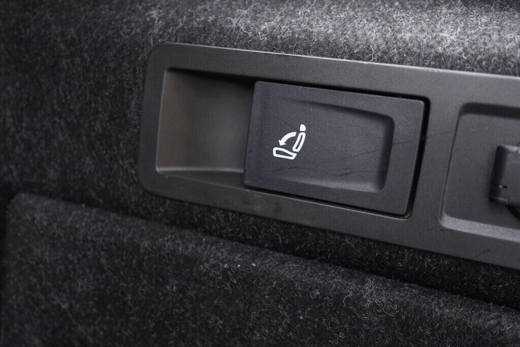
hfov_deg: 53.1
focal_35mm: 36
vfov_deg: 36.9
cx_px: 260
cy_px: 174
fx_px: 520
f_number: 2.8
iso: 500
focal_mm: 24
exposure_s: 1/40
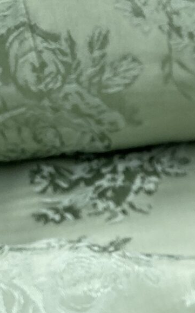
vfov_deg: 13.9
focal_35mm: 122
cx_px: 361
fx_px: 1038
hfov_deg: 10.1
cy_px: 663
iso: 32
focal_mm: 4.25
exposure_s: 1/573
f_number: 1.8
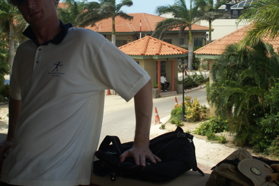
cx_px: 154
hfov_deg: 32.3
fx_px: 481
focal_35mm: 62
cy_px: 68
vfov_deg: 21.9
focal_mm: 28
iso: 100
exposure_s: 1/160
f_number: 8
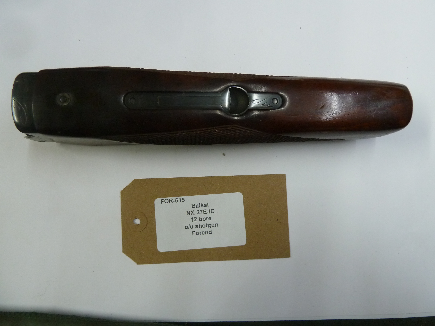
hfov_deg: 69.4
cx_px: 218
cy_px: 163
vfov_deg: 54.9
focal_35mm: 25
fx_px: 314
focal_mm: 4.1
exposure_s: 1/30
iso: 320
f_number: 3.3
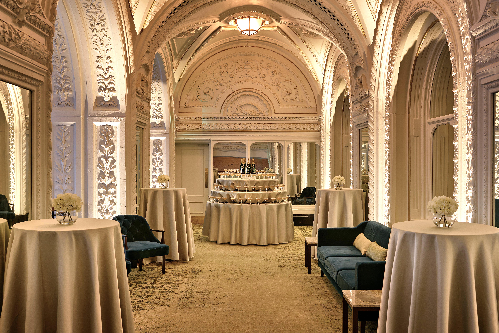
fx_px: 485
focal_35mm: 35
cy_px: 166
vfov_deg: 37.9
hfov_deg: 54.4
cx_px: 250
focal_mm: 35
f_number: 8
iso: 100
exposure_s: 5
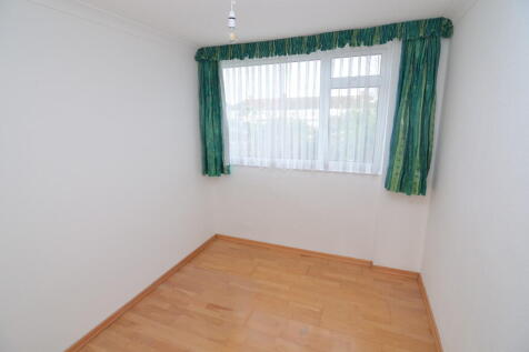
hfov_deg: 95.0
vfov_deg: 72.0
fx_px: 242
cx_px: 264
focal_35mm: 16
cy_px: 176
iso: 400
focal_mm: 11
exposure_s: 1/100
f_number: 5
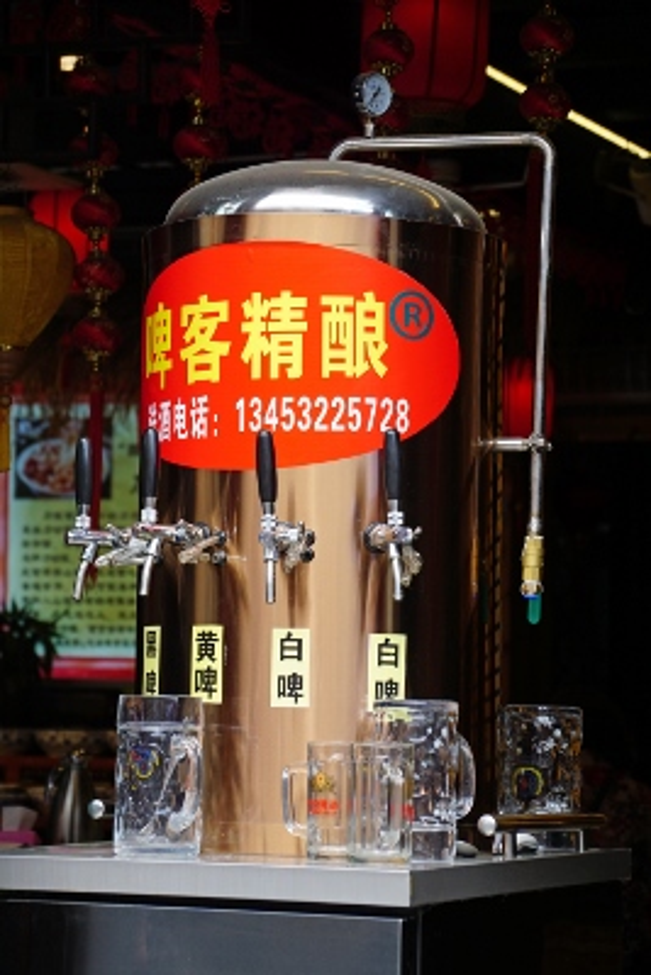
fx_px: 3049
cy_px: 488
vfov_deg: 18.2
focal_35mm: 112
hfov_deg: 12.2
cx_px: 326
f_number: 5.6
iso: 125
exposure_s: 1/125
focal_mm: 75
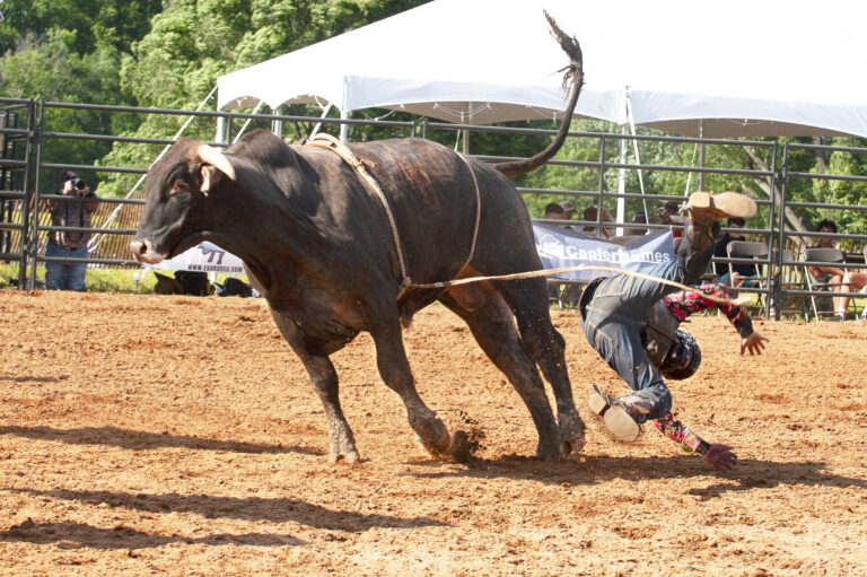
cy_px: 288
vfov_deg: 18.2
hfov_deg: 27.0
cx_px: 434
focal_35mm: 75
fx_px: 1805
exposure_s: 1/1000
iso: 800
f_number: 5.6
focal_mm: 75
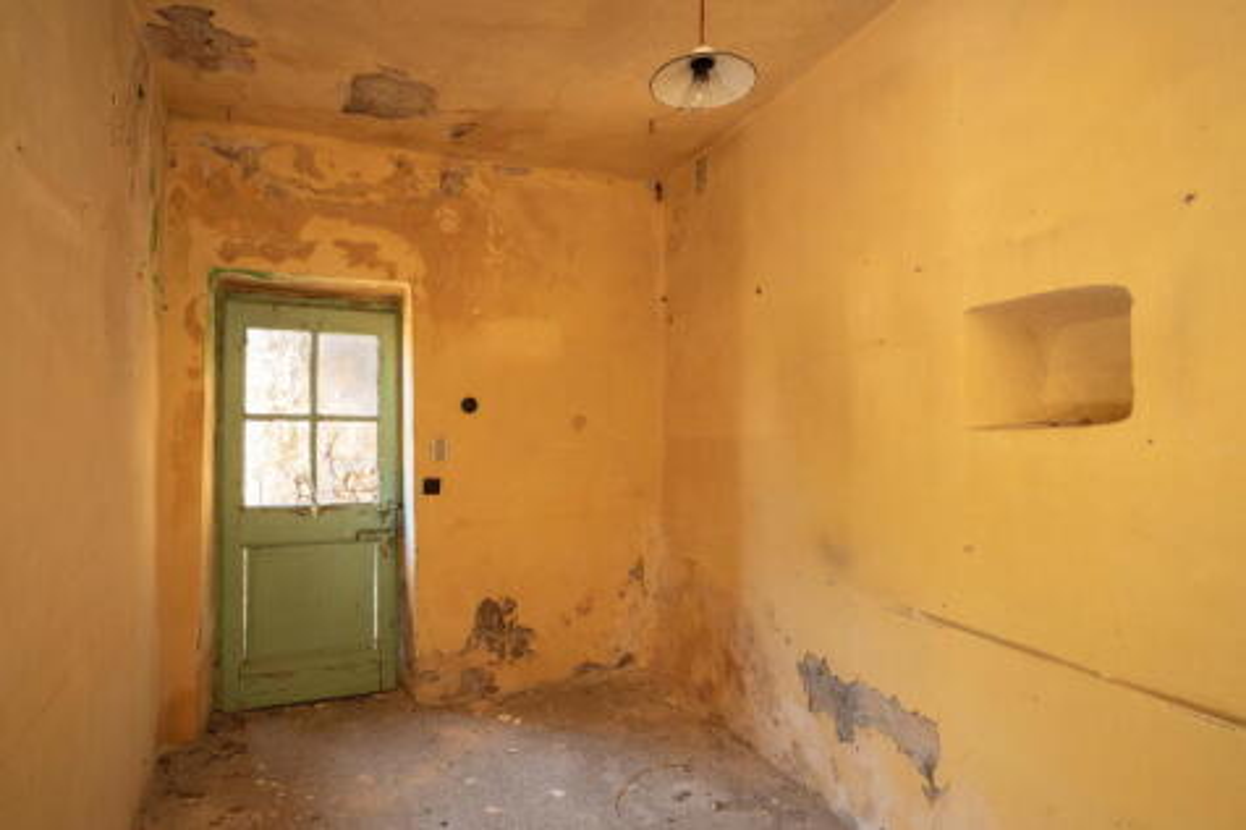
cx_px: 623
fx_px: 692
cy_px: 415
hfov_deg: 84.0
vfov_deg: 61.9
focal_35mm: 20
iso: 4000
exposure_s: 1/60
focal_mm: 20
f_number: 8
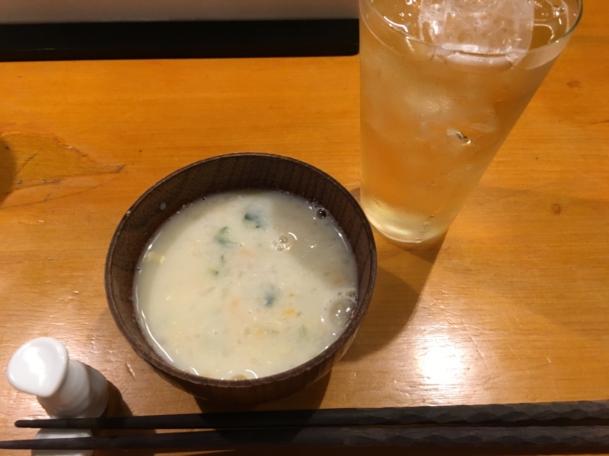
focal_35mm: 29
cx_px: 304
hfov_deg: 61.7
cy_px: 228
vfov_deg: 48.2
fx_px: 510
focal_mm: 4.15
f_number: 2.2
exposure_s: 1/30
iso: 100
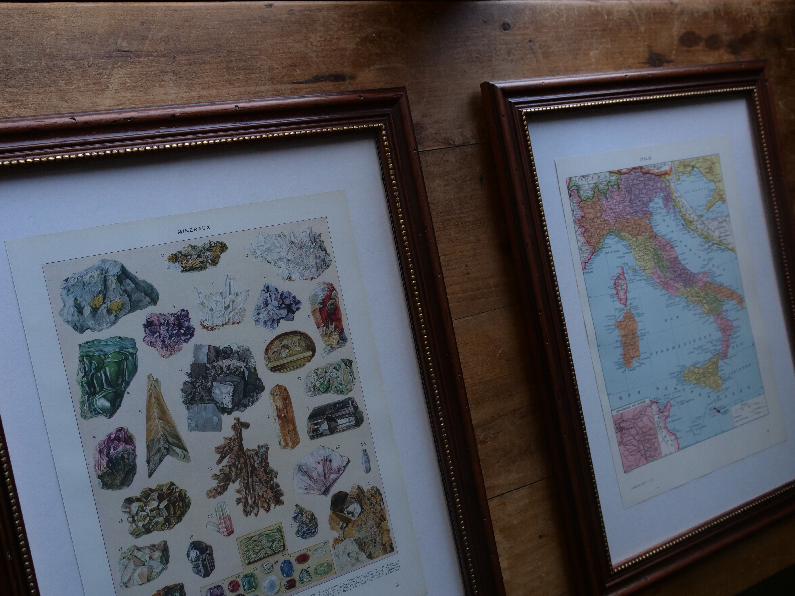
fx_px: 873
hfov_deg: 49.0
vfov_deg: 37.7
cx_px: 398
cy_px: 298
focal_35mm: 38
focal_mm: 19
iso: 800
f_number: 5.6
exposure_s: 1/200
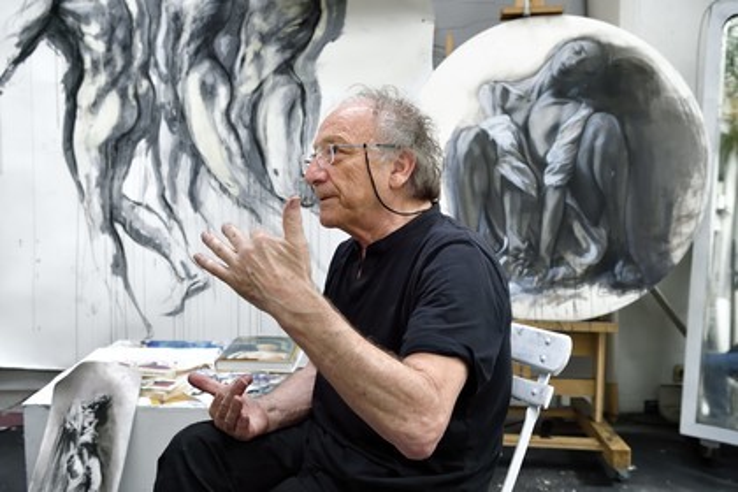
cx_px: 369
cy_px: 246
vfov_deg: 45.0
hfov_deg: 63.7
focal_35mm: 29
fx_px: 594
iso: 800
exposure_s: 1/160
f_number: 5
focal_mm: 29
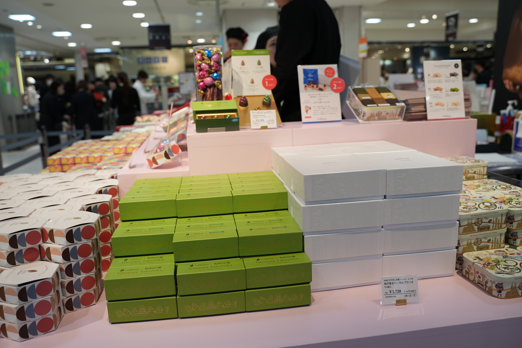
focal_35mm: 30
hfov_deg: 61.9
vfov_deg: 43.6
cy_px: 174
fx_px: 435
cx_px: 261
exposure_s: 1/60
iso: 100
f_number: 4.5
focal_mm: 30
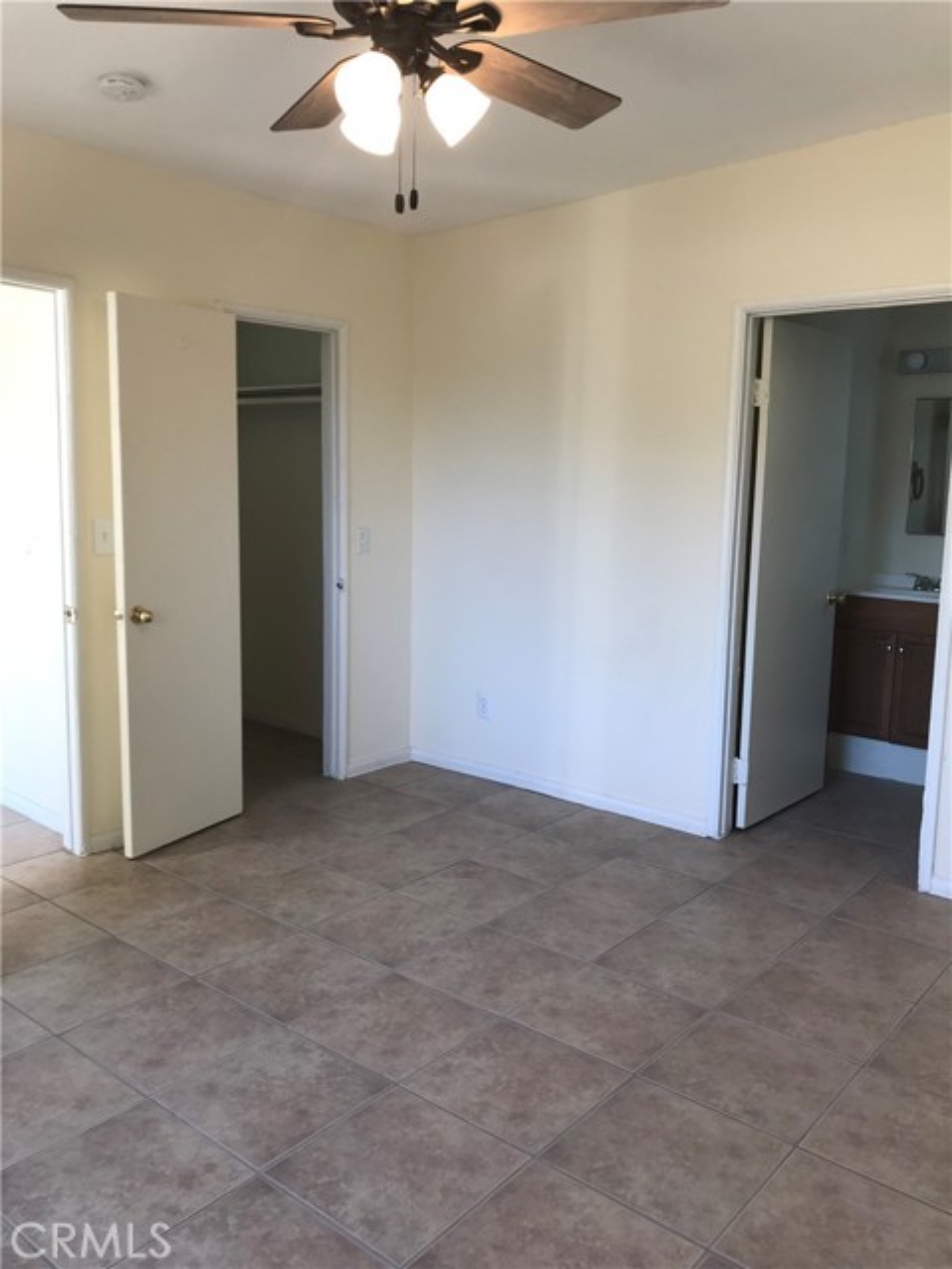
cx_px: 476
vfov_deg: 63.4
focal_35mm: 28
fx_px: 1027
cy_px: 634
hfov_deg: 49.7
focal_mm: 3.99
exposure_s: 1/60
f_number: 1.8
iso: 20
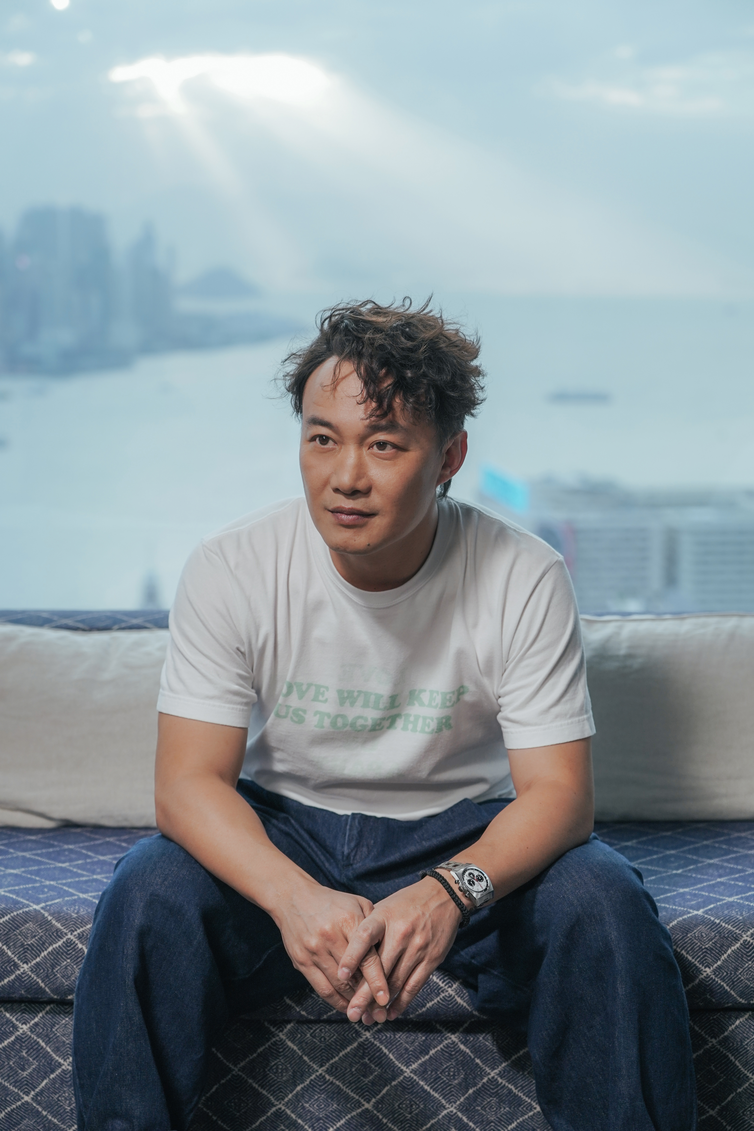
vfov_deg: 31.0
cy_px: 566
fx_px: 2042
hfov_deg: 20.9
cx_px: 377
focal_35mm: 65
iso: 500
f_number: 4
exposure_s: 1/200
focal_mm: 65
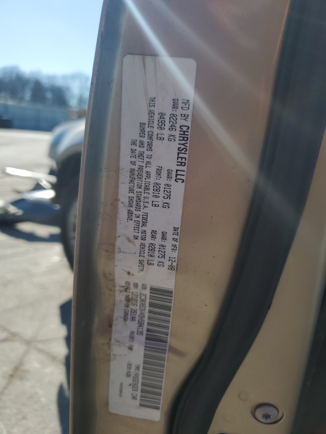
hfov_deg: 53.1
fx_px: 326
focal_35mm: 26
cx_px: 163
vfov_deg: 67.3
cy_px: 217
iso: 50
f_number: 1.5
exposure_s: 1/3333
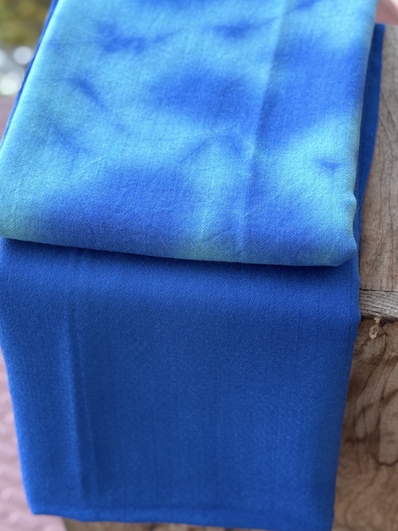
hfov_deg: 22.6
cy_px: 238
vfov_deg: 29.8
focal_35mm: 65
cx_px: 179
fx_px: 996
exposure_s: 1/152
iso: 50
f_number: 1.78
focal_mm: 6.76
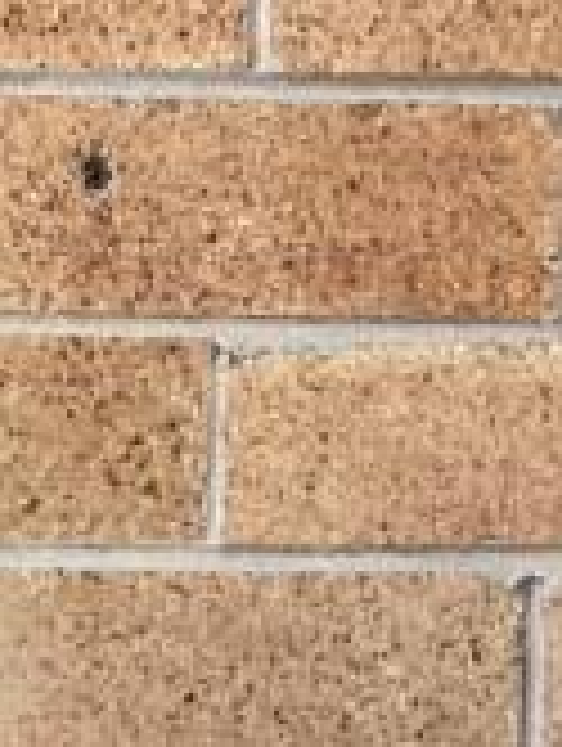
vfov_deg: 9.9
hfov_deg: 9.1
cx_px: -225
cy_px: 2120
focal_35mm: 160
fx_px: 3455
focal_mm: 4.25
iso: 32
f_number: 1.8
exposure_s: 1/121
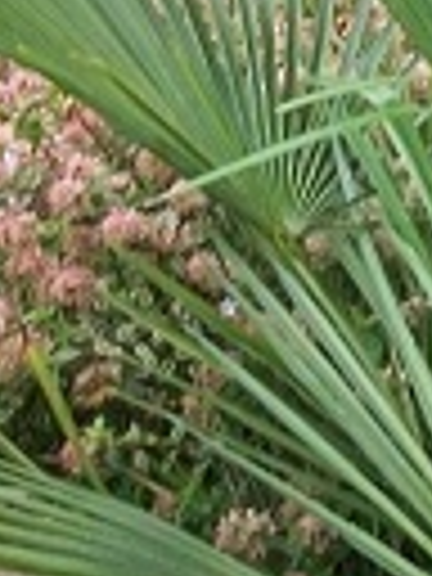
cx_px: 225
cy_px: -128
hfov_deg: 7.4
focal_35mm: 200
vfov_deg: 9.7
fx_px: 3328
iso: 160
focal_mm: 6.3
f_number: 3.1
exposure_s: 1/50
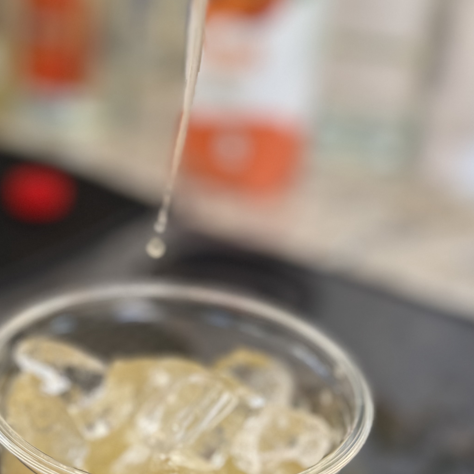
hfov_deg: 28.8
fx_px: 914
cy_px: 215
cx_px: 151
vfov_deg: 29.1
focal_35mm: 59
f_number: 1.78
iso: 80
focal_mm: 6.76
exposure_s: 1/443
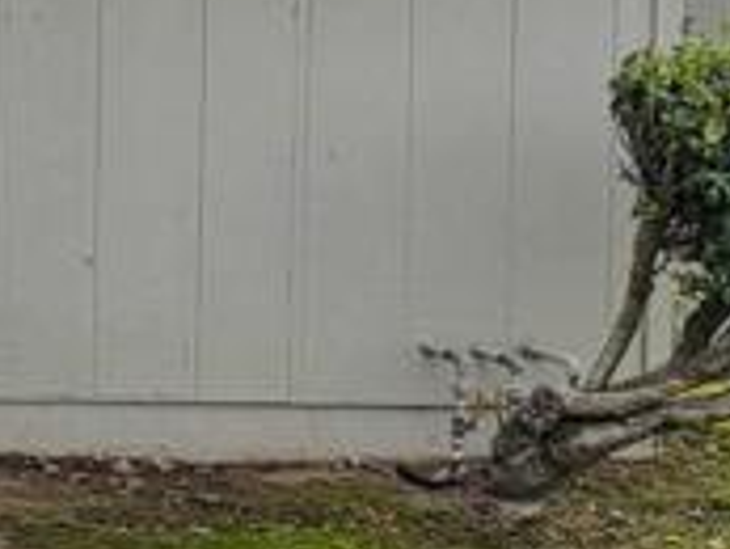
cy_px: 34
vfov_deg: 17.5
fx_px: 1752
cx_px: -414
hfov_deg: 19.9
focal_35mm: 83
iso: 125
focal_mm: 7
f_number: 4.5
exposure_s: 1/400
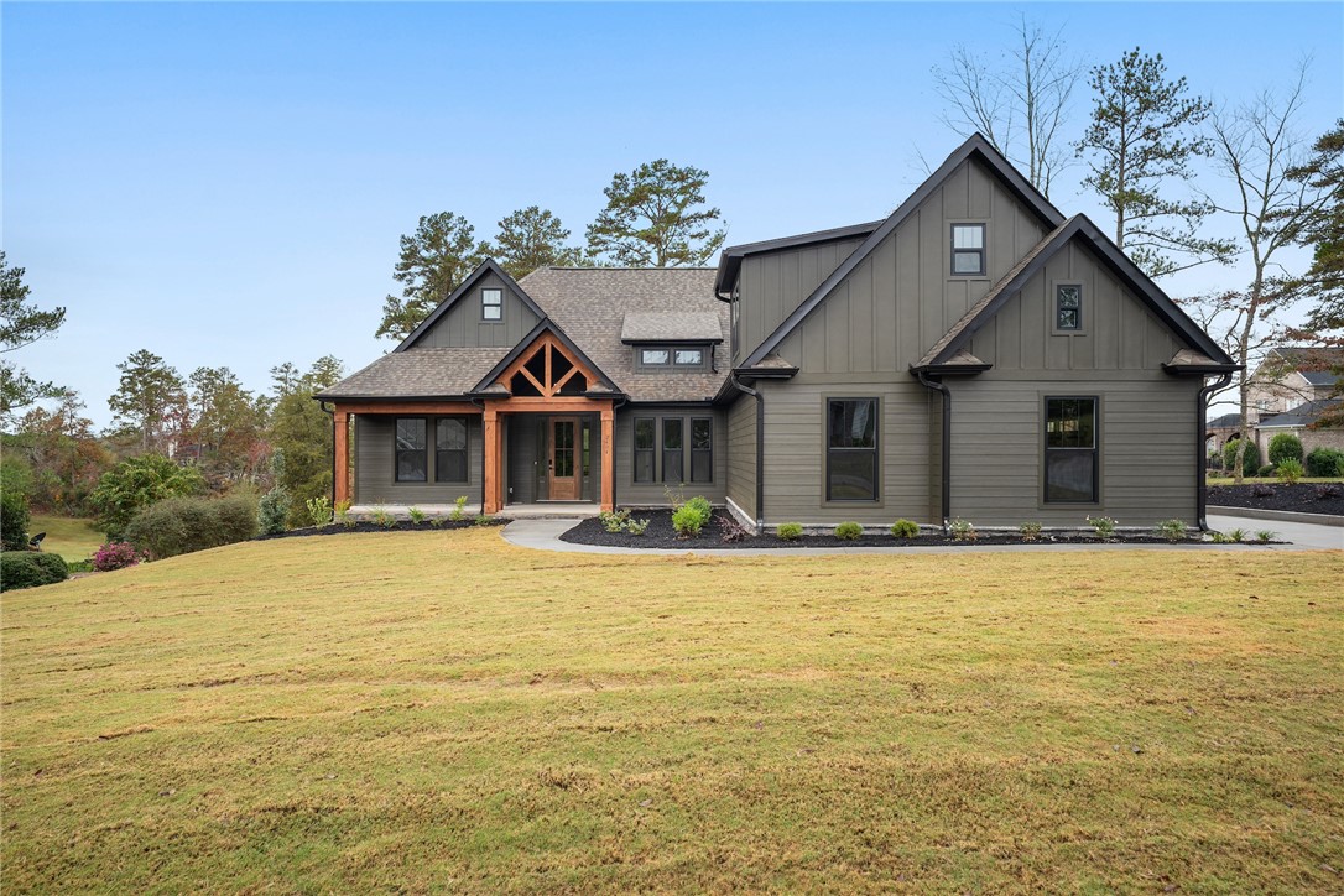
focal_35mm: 24
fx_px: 896
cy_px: 448
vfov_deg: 53.1
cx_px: 672
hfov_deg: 73.7
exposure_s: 1/8
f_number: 5.6
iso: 100
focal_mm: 24
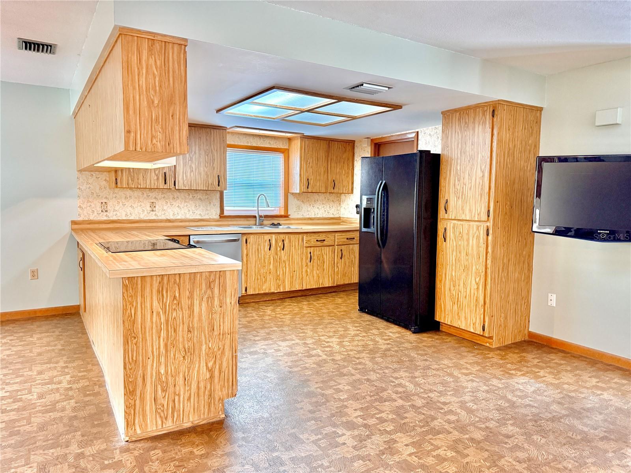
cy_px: 236
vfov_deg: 56.8
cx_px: 316
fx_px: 437
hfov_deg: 71.6
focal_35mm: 24
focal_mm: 6.76
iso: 500
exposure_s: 1/60
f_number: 1.78
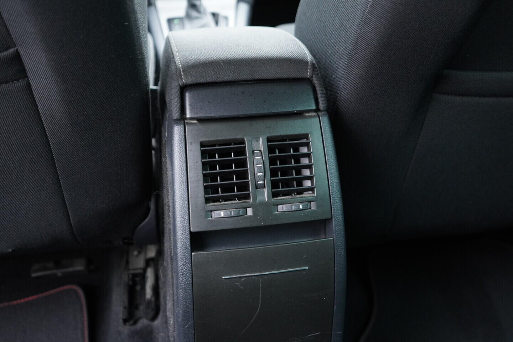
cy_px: 171
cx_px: 256
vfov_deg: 36.9
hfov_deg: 53.1
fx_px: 513
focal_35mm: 36
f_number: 2.8
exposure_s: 1/40
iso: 1000
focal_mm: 24
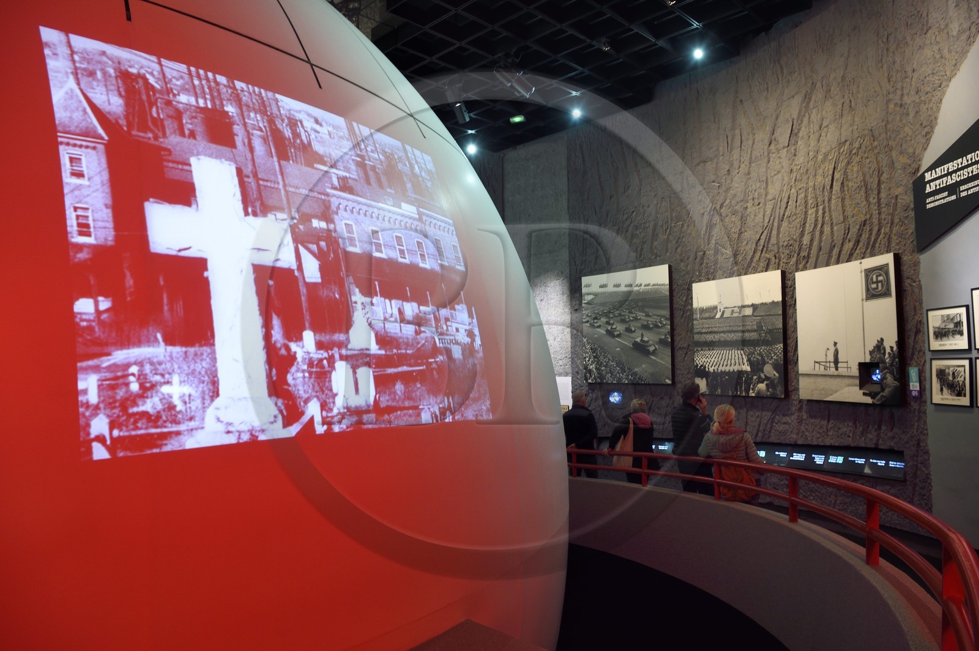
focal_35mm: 24
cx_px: 490
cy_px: 326
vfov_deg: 53.1
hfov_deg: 73.8
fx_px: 652
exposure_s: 1/8
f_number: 6.3
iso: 800
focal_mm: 24
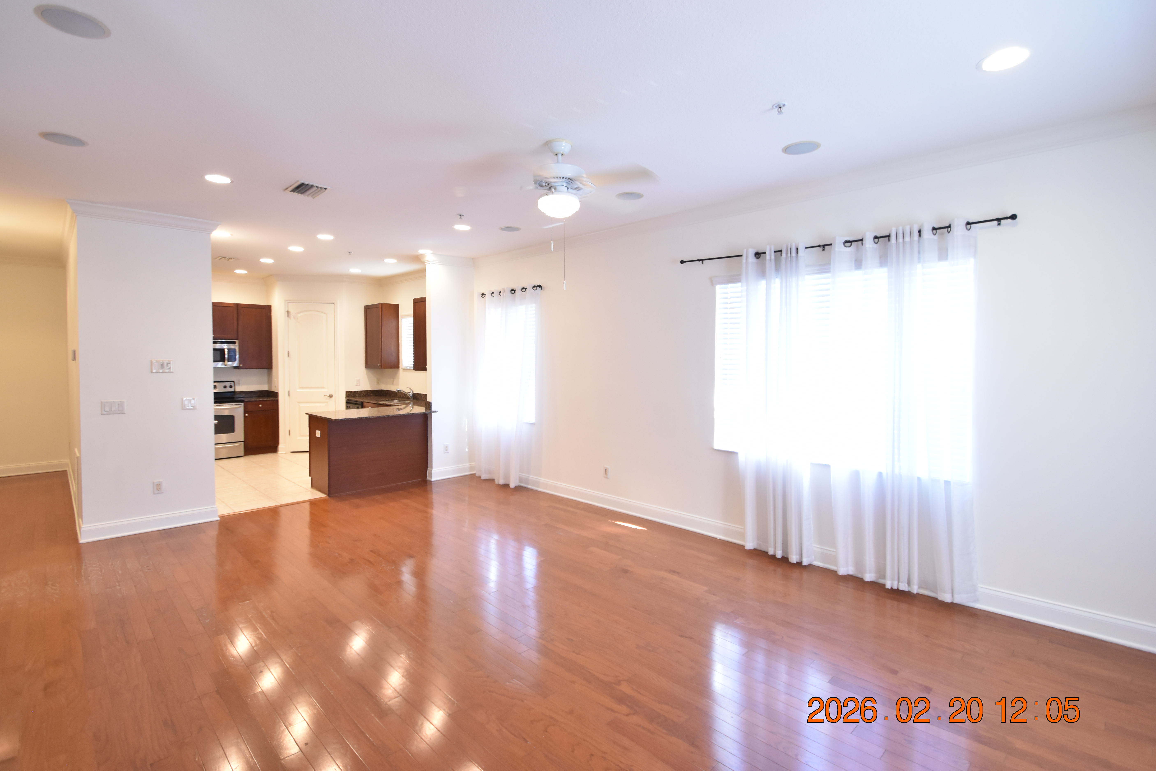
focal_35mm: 16
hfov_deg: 96.7
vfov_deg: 73.7
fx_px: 514
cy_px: 361
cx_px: 580
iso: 800
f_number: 3.5
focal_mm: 10
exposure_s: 1/45
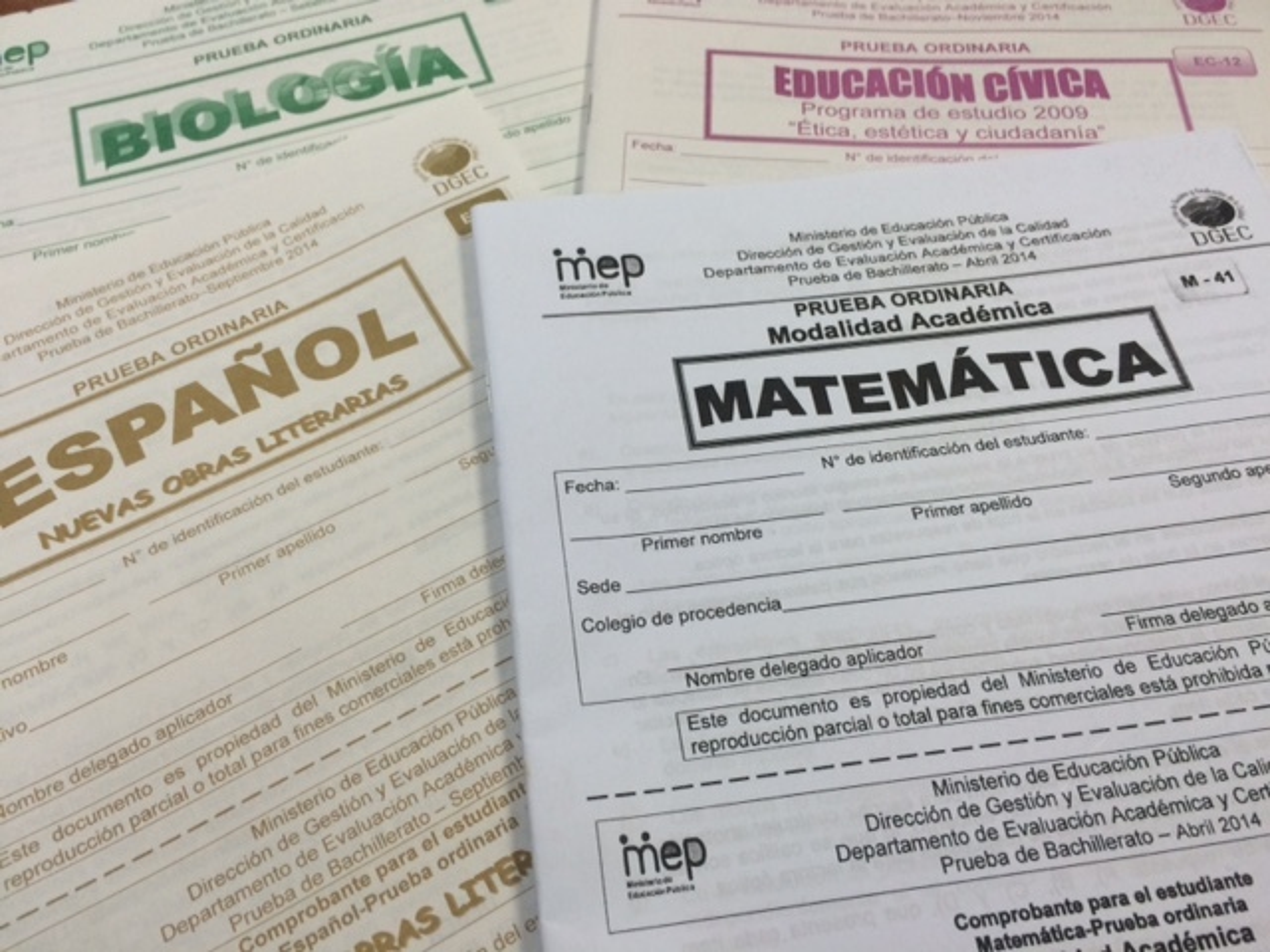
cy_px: 476
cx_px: 635
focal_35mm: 29
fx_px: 1064
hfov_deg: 61.7
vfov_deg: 48.2
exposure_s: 1/30
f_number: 2.2
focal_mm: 4.15
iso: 40
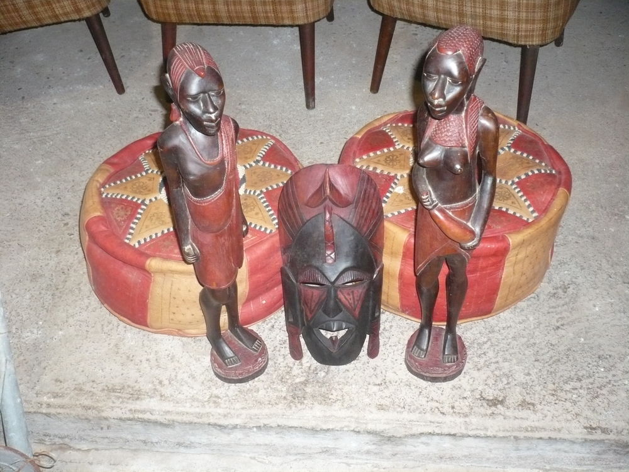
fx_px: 636
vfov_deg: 40.7
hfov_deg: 52.6
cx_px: 314
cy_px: 236
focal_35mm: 35
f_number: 2.8
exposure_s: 1/30
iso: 320
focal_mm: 5.8
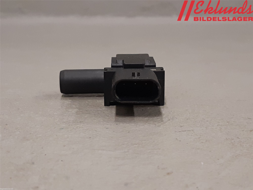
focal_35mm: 26
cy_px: 95
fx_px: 190
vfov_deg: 53.1
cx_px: 126
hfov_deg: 67.3
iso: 160
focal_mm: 3.93
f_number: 1.7
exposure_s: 1/50
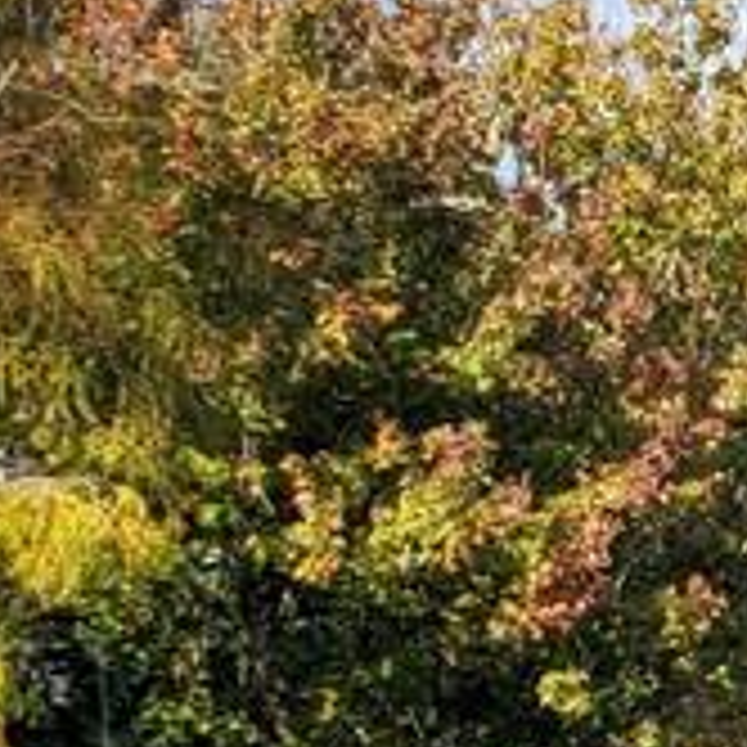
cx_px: 2282
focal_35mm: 142
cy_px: 810
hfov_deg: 9.5
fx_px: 3467
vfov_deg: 12.1
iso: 50
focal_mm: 4.3
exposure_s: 1/1047
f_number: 2.4
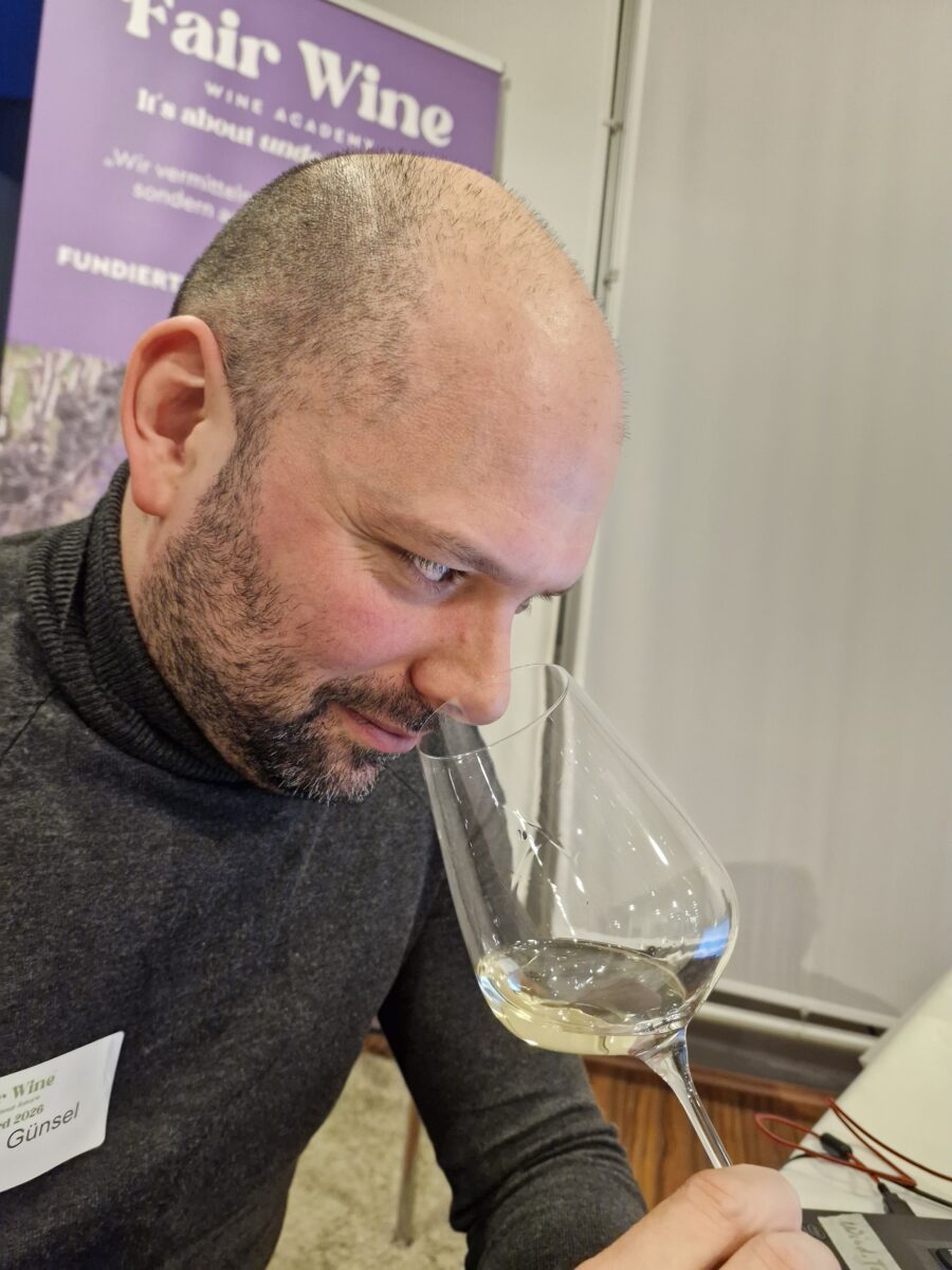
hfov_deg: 58.9
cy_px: 635
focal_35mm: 23
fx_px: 843
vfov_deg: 73.9
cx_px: 476
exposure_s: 1/100
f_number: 1.8
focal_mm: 5.54
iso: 800
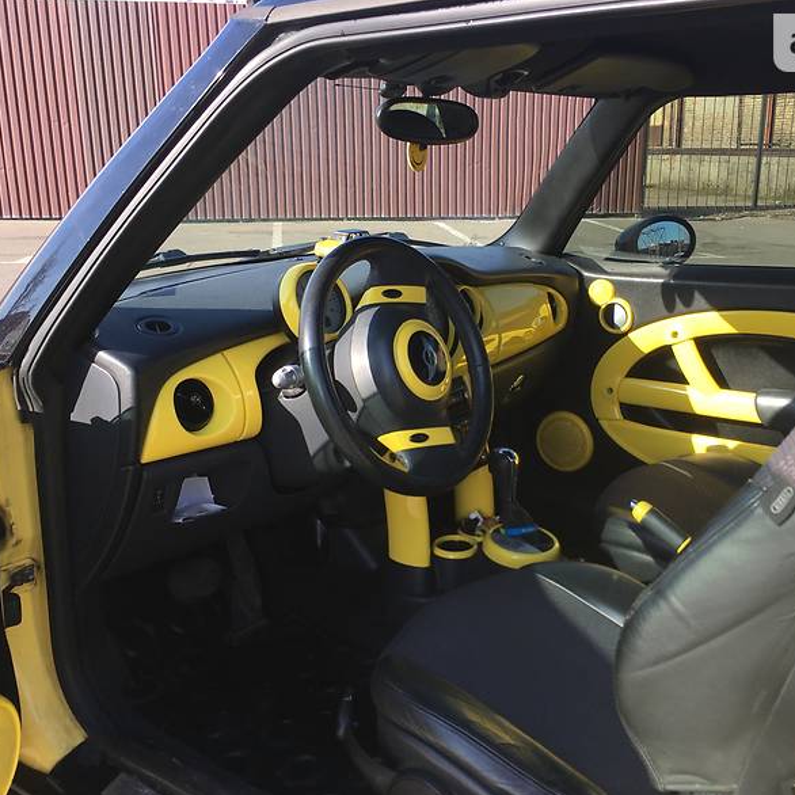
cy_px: 404
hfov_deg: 47.1
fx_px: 909
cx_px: 446
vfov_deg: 47.2
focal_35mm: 35
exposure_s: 1/396
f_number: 2.2
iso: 25
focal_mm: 4.2
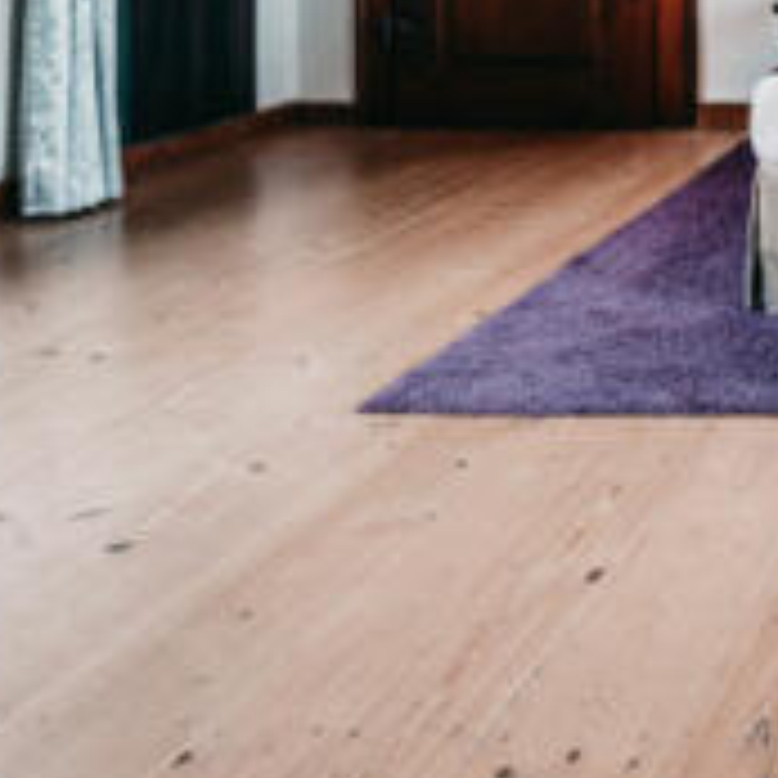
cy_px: -144
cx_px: 1167
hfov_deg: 25.0
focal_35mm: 52
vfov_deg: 28.7
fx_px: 1322
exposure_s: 3.2
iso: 50
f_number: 18
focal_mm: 16
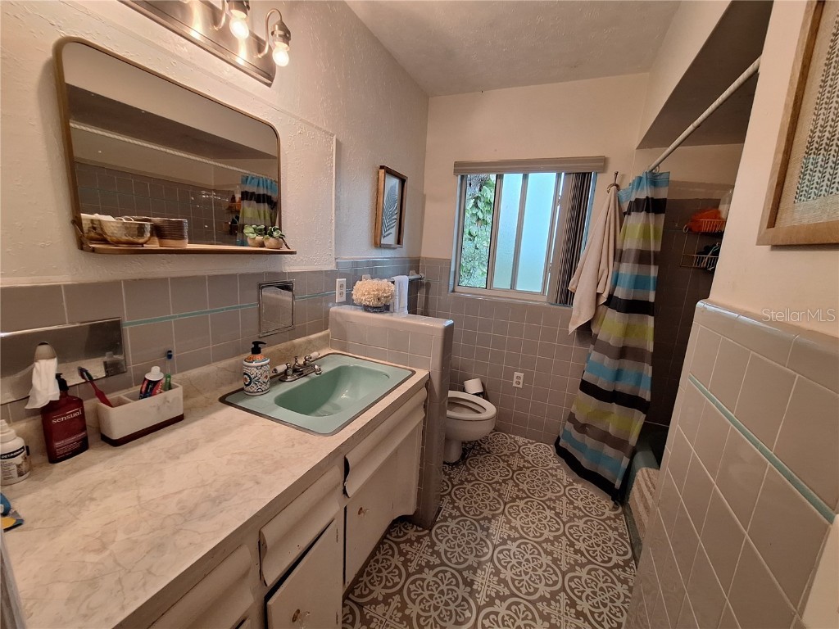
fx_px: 315
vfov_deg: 89.9
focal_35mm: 13
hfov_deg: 106.2
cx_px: 420
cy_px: 314
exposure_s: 1/40
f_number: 2.2
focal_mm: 1.74
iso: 100
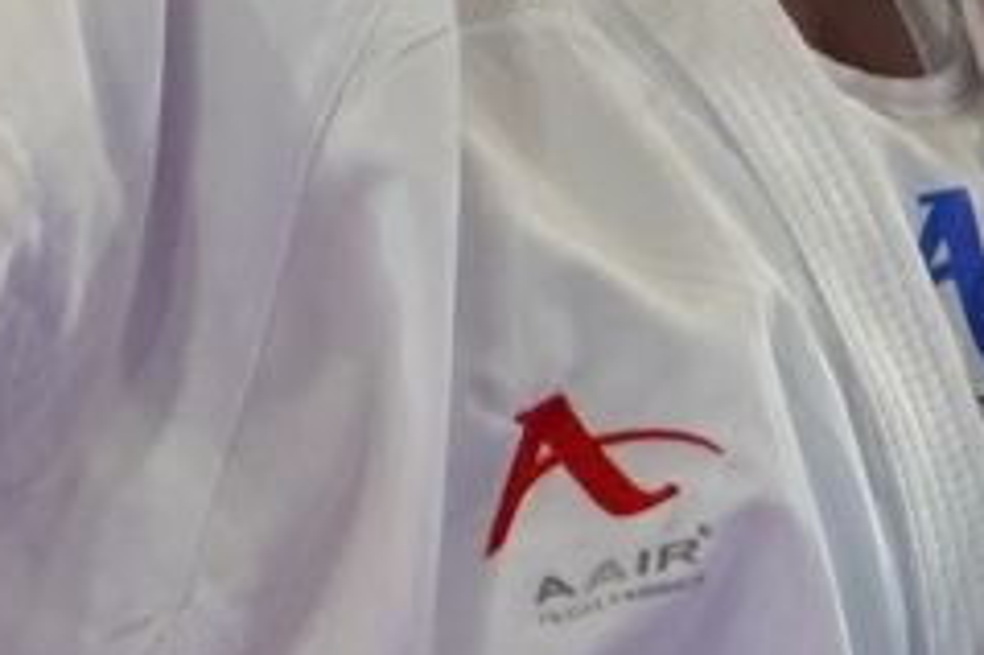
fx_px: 61674
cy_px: 247
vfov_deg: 0.6
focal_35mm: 2258
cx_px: 226
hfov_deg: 0.9
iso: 1250
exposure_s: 1/1000
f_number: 2.8
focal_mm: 200
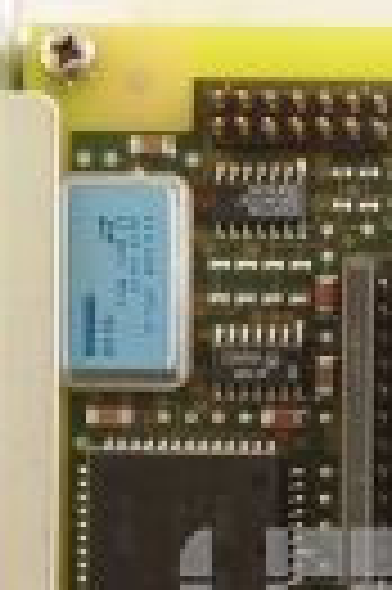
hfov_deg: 5.9
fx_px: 3750
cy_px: 637
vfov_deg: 8.9
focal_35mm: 229
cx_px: 631
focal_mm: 50
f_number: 13
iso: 1600
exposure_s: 1/160
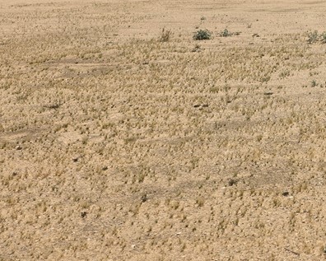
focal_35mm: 58
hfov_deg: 28.6
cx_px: 382
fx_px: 560
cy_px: -14
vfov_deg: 24.7
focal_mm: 6.3
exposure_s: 1/7944
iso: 50
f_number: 1.7
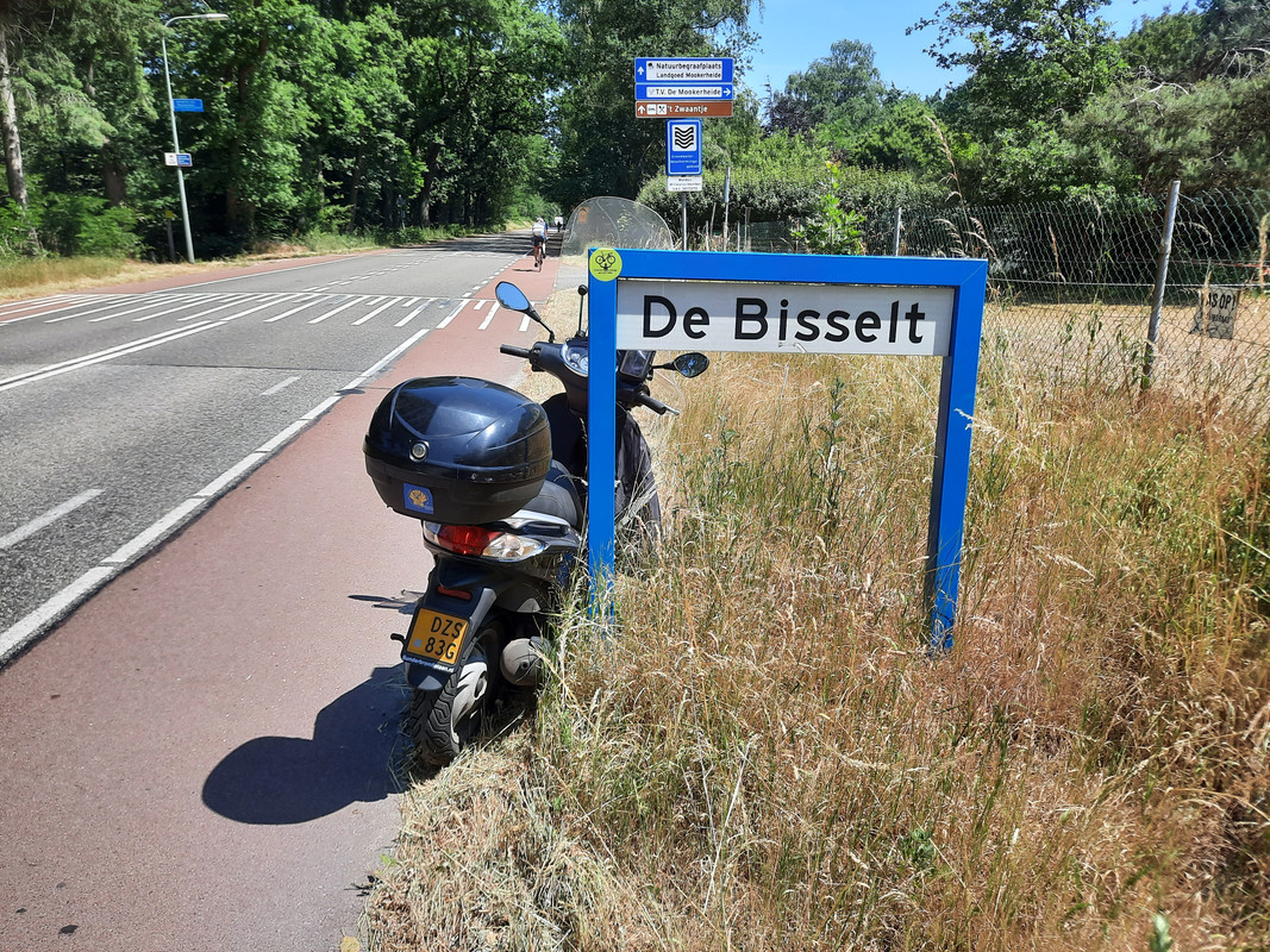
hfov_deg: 69.4
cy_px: 476
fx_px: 917
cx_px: 635
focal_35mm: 25
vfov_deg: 54.9
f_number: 2
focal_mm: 4.6
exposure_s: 1/725
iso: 32
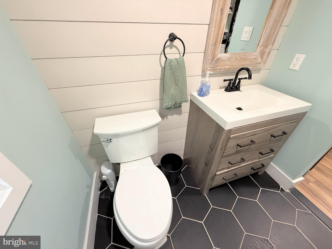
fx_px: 134
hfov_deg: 102.1
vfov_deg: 85.7
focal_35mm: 14
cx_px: 166
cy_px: 124
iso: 200
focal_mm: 2.22
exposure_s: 1/60
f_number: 2.2
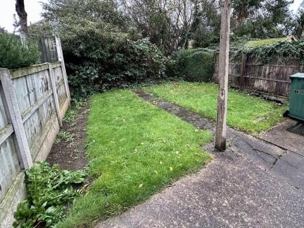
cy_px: 93
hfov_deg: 90.0
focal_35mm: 17
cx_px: 181
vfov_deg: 74.0
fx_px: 149
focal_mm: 2.22
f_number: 2.2
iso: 250
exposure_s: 1/99
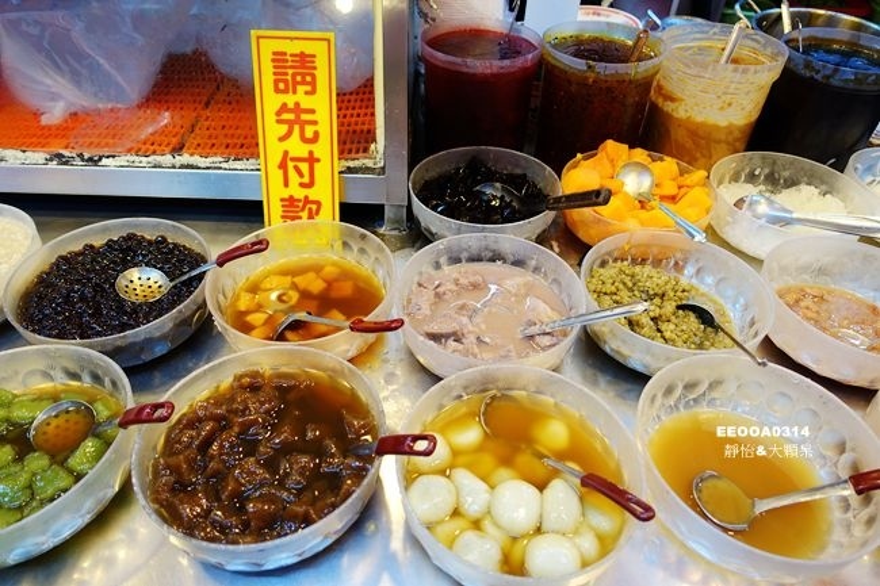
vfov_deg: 53.1
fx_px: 586
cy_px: 293
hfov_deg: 73.8
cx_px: 440
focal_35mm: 24
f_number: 2.2
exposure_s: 1/30
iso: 125
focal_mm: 8.8
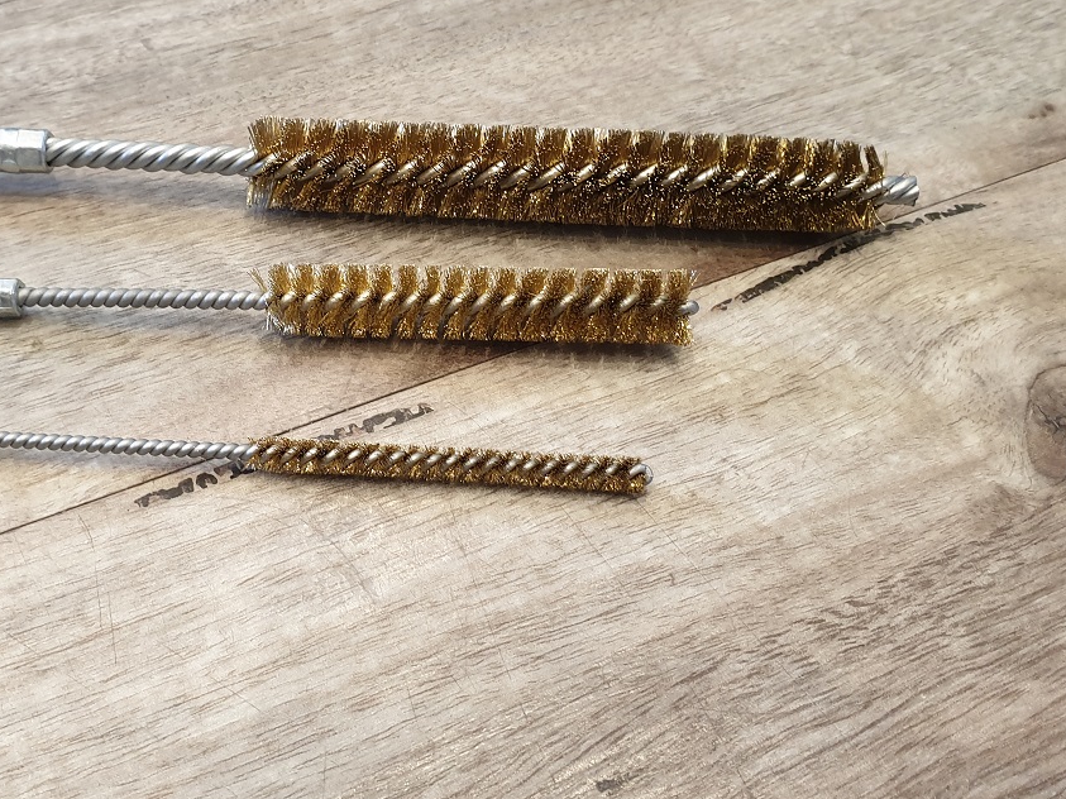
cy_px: 329
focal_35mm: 37
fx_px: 1139
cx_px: 400
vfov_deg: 38.5
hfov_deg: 49.7
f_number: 2.4
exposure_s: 1/33
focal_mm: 4.3
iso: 320
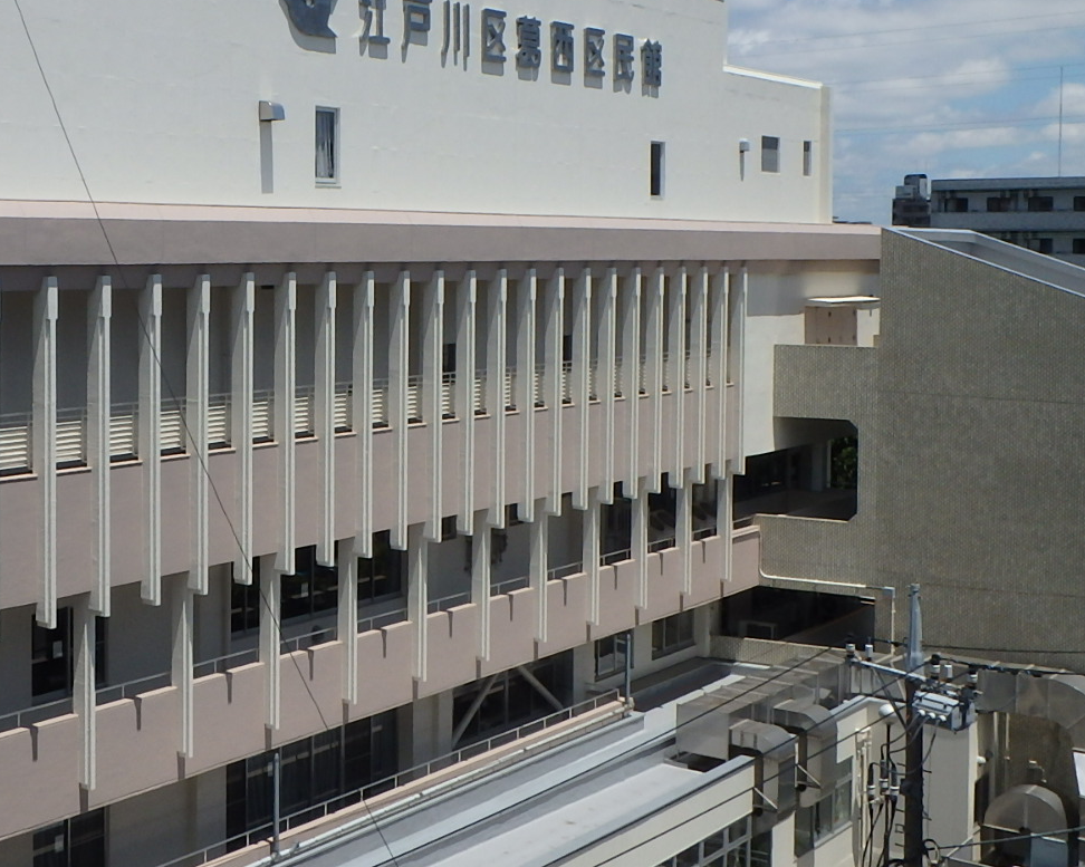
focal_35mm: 54
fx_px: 1734
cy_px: 314
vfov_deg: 28.0
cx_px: 280
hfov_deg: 34.1
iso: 125
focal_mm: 5
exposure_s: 1/640
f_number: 7.3
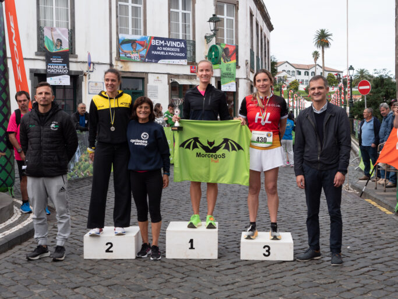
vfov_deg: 30.3
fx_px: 552
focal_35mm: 48
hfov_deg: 39.7
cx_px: 199
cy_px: 150
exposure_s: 1/250
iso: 200
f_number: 5.6
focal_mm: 24
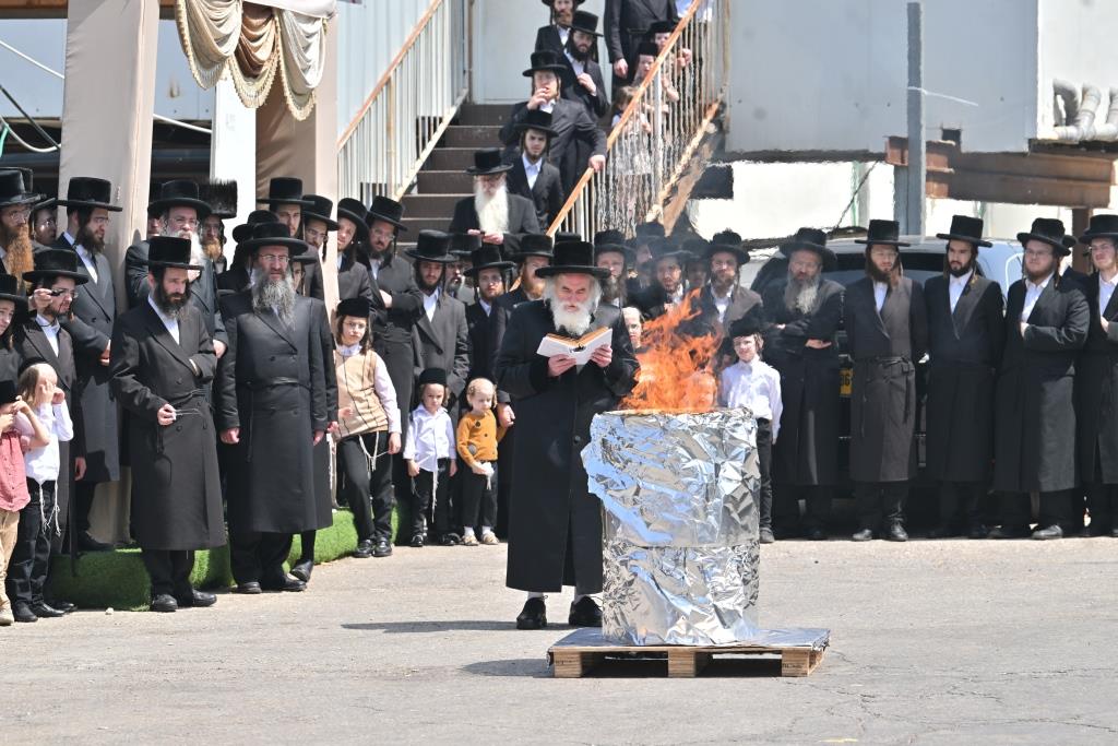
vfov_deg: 10.2
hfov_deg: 15.2
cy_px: 373
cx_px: 559
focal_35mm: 135
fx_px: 4193
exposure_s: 1/200
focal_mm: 135
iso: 32
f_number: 6.3
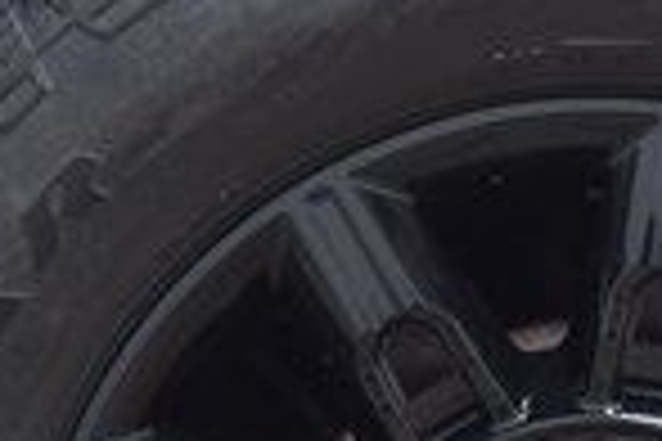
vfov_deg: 5.5
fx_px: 4578
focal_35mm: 249
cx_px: 617
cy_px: 664
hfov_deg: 8.2
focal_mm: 38
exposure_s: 1/15
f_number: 6.3
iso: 1600
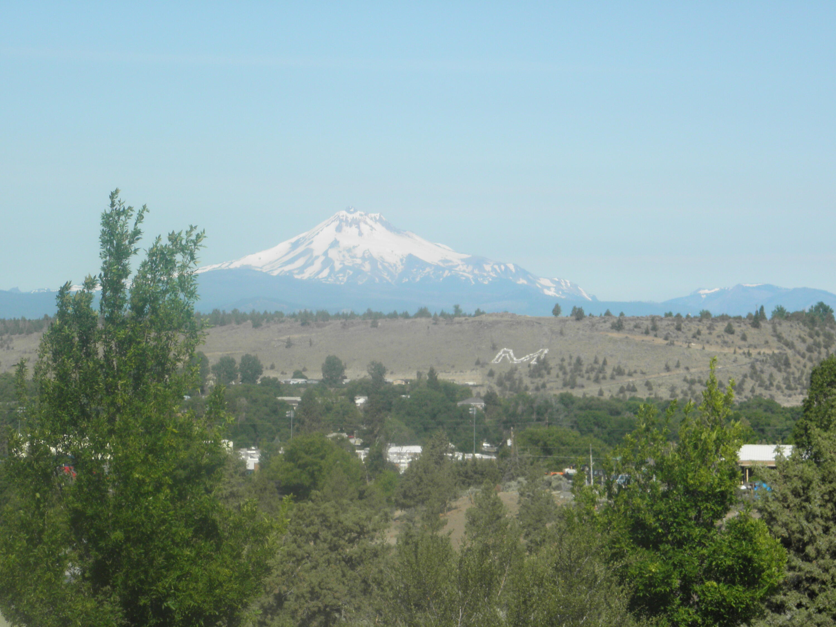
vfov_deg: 10.0
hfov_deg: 13.3
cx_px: 418
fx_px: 3598
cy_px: 314
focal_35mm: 149
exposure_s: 1/500
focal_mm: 26.8
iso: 100
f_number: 5
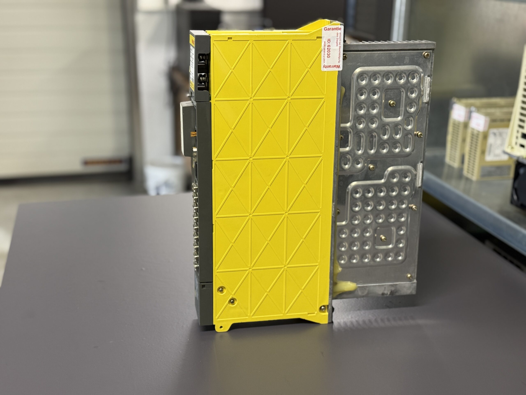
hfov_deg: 39.7
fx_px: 729
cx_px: 263
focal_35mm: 48
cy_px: 198
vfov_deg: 30.3
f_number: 1.78
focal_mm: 6.76
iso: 160
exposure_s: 1/50
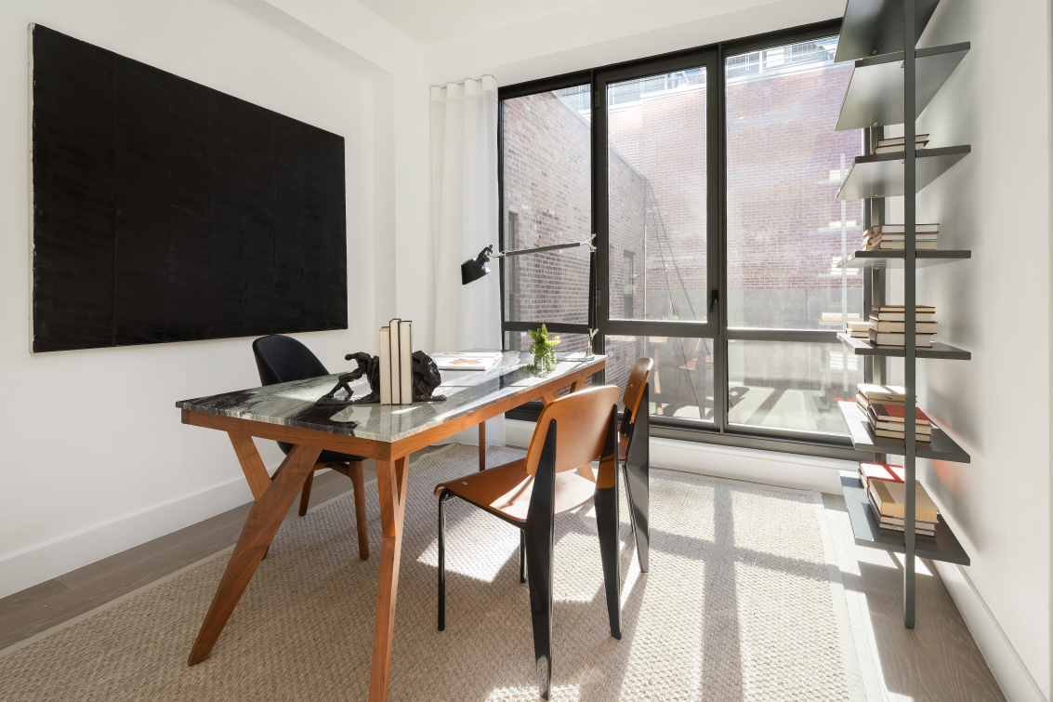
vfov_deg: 70.4
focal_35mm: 17
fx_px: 497
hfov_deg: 93.3
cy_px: 351
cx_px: 526
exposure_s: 1/30
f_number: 9
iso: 500
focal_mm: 17
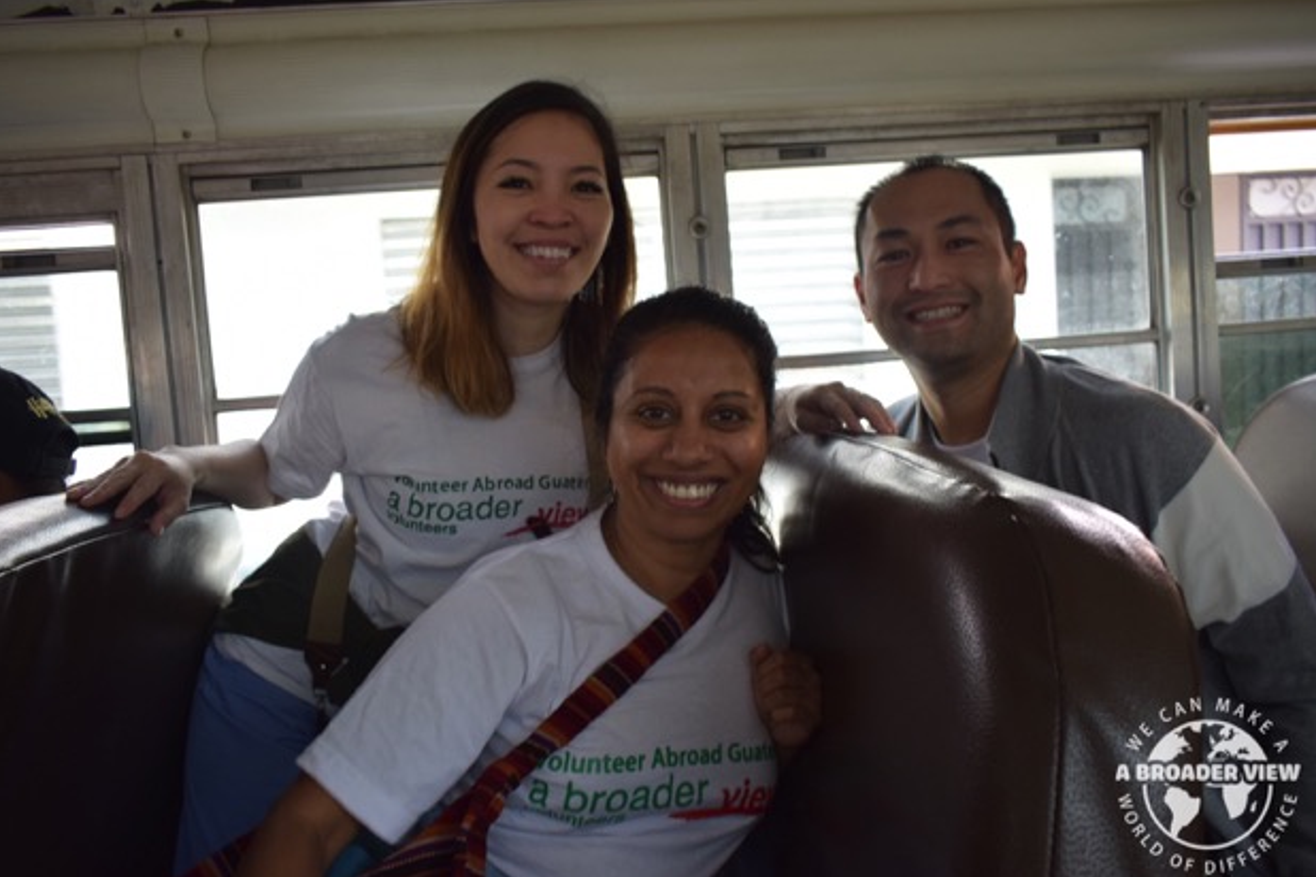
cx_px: 639
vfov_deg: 46.4
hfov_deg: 65.5
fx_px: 1023
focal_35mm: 28
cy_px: 438
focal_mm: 18
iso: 400
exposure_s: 1/80
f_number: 4.5
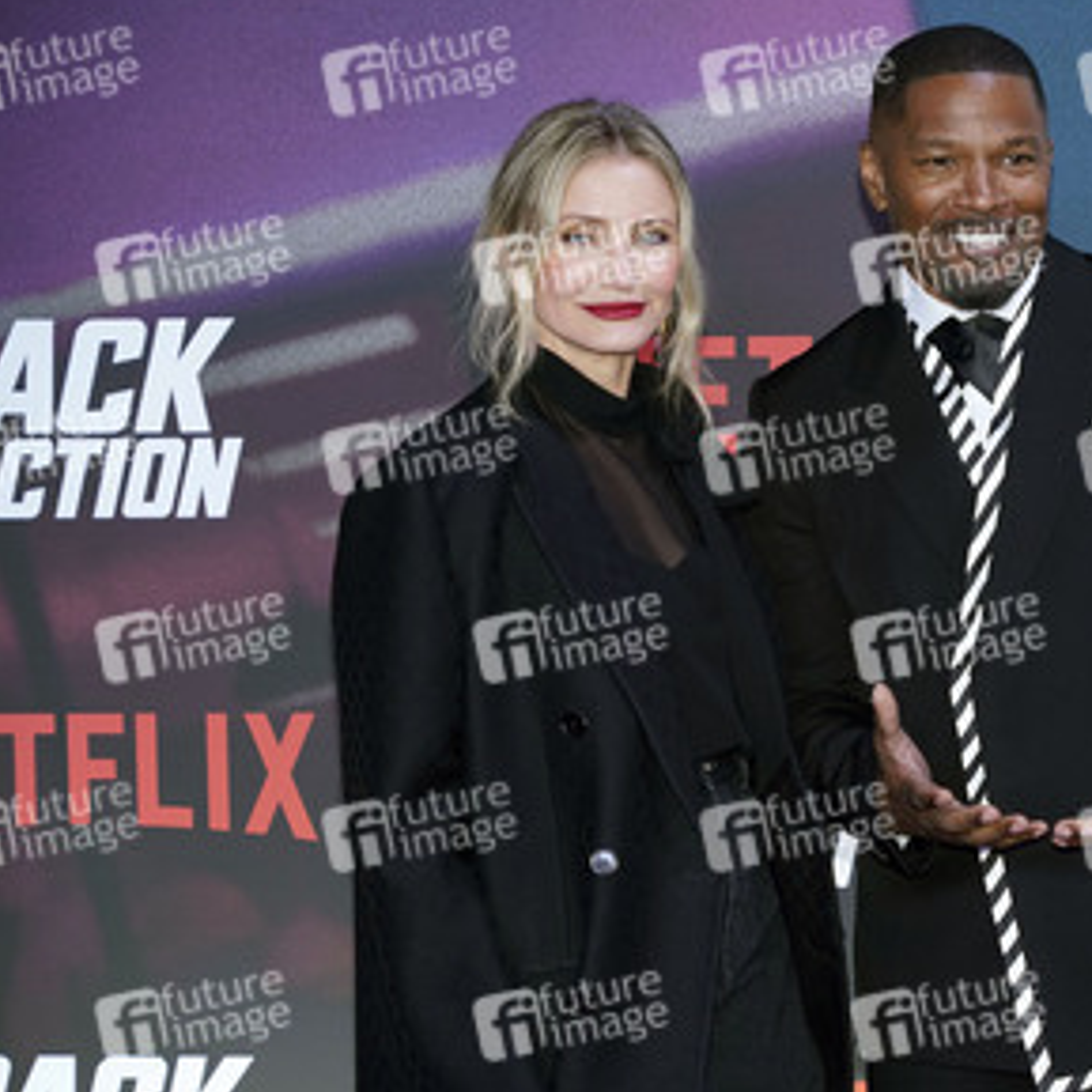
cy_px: 544
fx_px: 4783
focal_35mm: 134
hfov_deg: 13.0
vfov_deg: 13.0
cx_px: 848
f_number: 5.6
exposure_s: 1/160
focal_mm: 101
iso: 1000
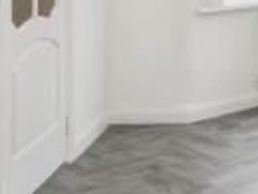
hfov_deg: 20.6
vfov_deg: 15.6
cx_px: 328
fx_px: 650
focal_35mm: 87
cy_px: -100
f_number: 9
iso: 800
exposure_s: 1/25
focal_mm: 18
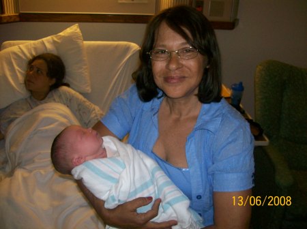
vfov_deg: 39.6
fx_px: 319
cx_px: 154
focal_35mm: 36
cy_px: 114
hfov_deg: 51.4
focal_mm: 6
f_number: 2.7
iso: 140
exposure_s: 1/64
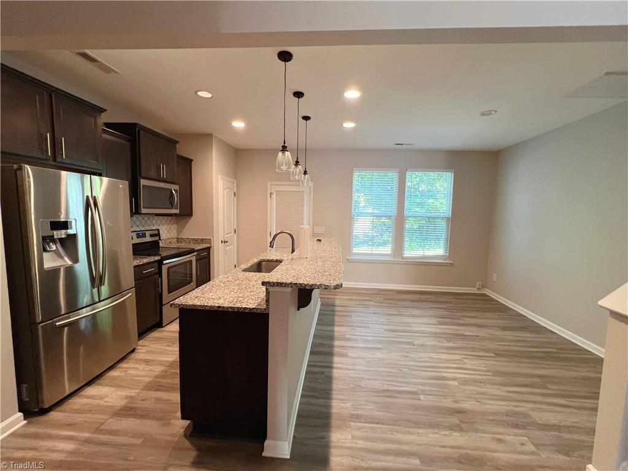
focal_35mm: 13
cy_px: 236
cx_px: 314
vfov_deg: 89.9
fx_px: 236
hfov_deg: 106.2
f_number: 1.8
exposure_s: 1/60
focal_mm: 1.57
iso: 320
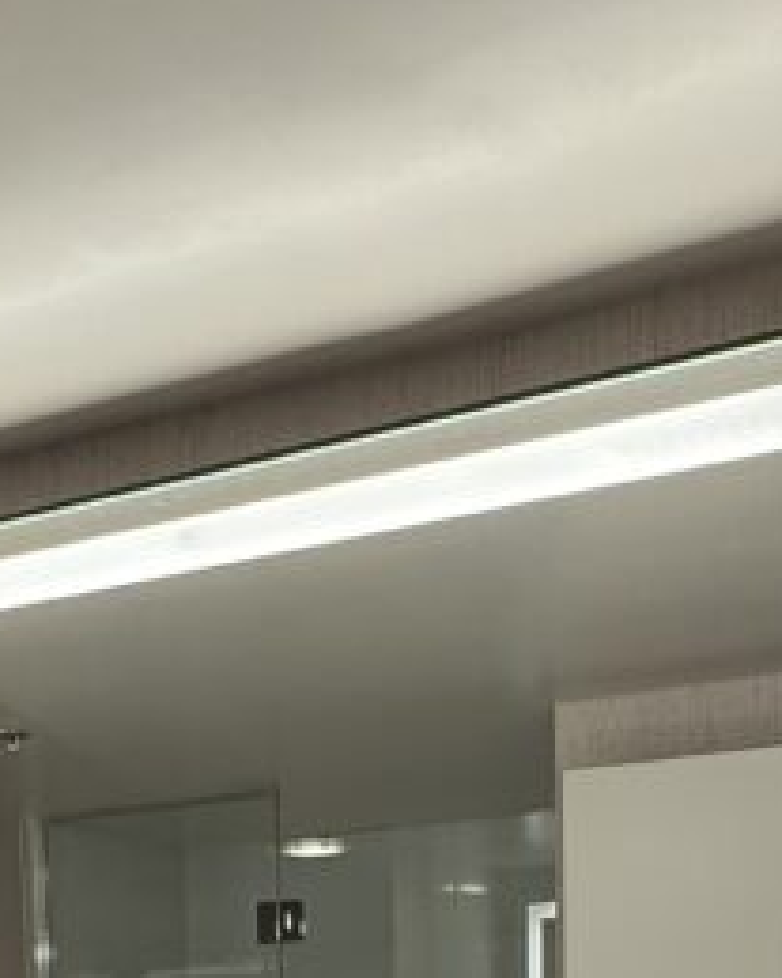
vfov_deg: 28.9
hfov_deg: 27.4
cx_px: 140
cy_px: 1242
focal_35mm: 54
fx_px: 1563
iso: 125
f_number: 2.2
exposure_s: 1/120
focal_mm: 2.22
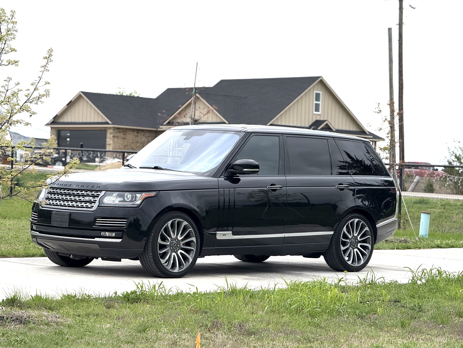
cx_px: 232
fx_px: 1605
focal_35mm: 120
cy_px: 174
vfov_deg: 12.3
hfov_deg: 16.4
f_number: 2.8
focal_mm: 15.66
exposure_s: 1/751
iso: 50
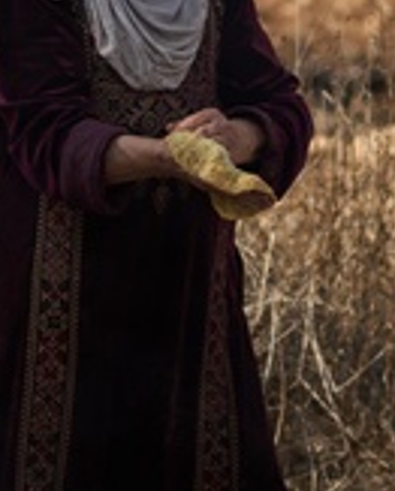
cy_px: 62
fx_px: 4284
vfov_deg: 6.6
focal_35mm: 294
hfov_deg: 5.3
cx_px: 175
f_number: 1.4
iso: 100
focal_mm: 50
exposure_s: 1/10000
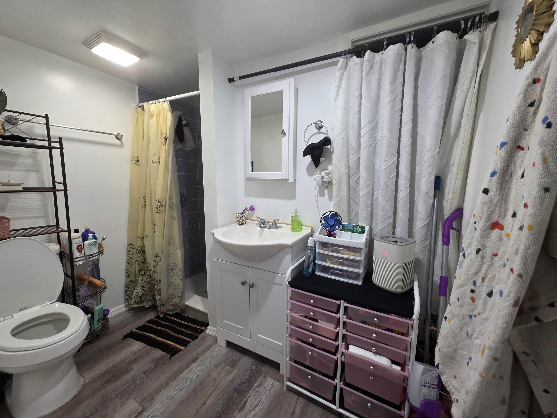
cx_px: 278
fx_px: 209
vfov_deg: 89.9
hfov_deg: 106.2
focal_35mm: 13
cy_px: 209
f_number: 1.9
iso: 200
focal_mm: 2.2
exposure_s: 1/60
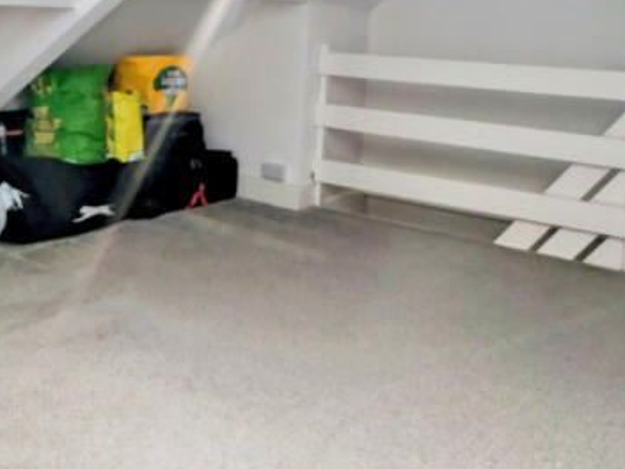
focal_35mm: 35
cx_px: 293
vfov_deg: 37.7
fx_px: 632
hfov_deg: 52.6
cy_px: 38
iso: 32
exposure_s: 1/487
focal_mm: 2.23
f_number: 1.95
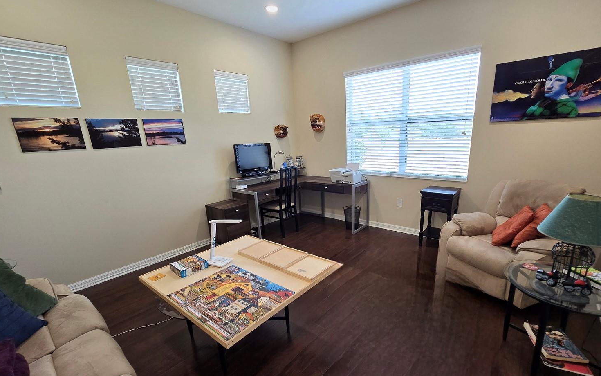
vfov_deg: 74.6
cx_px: 322
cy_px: 206
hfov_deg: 101.3
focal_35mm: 15
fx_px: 246
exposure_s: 1/60.2
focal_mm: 2.2
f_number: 2.2
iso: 125
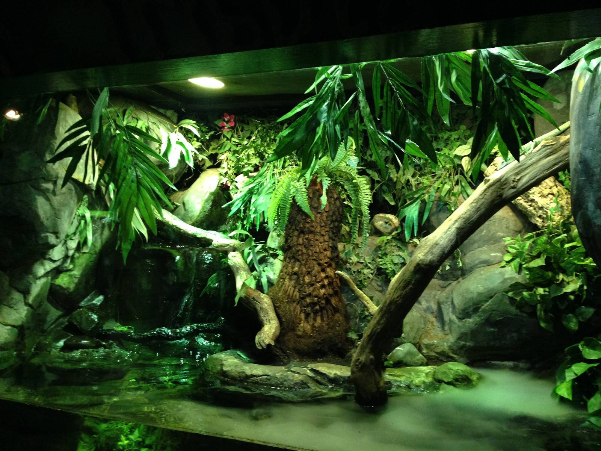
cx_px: 300
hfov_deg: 55.4
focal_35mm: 33
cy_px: 226
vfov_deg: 42.9
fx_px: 573
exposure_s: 1/20
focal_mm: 4.12
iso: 320
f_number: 2.4
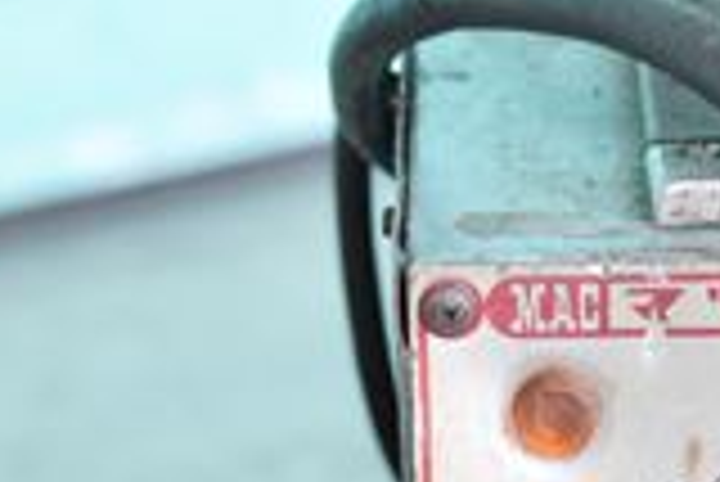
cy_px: 604
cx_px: 644
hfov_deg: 6.7
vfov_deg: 4.5
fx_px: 6097
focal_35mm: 305
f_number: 6.3
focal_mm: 65
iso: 1250
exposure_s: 1/15
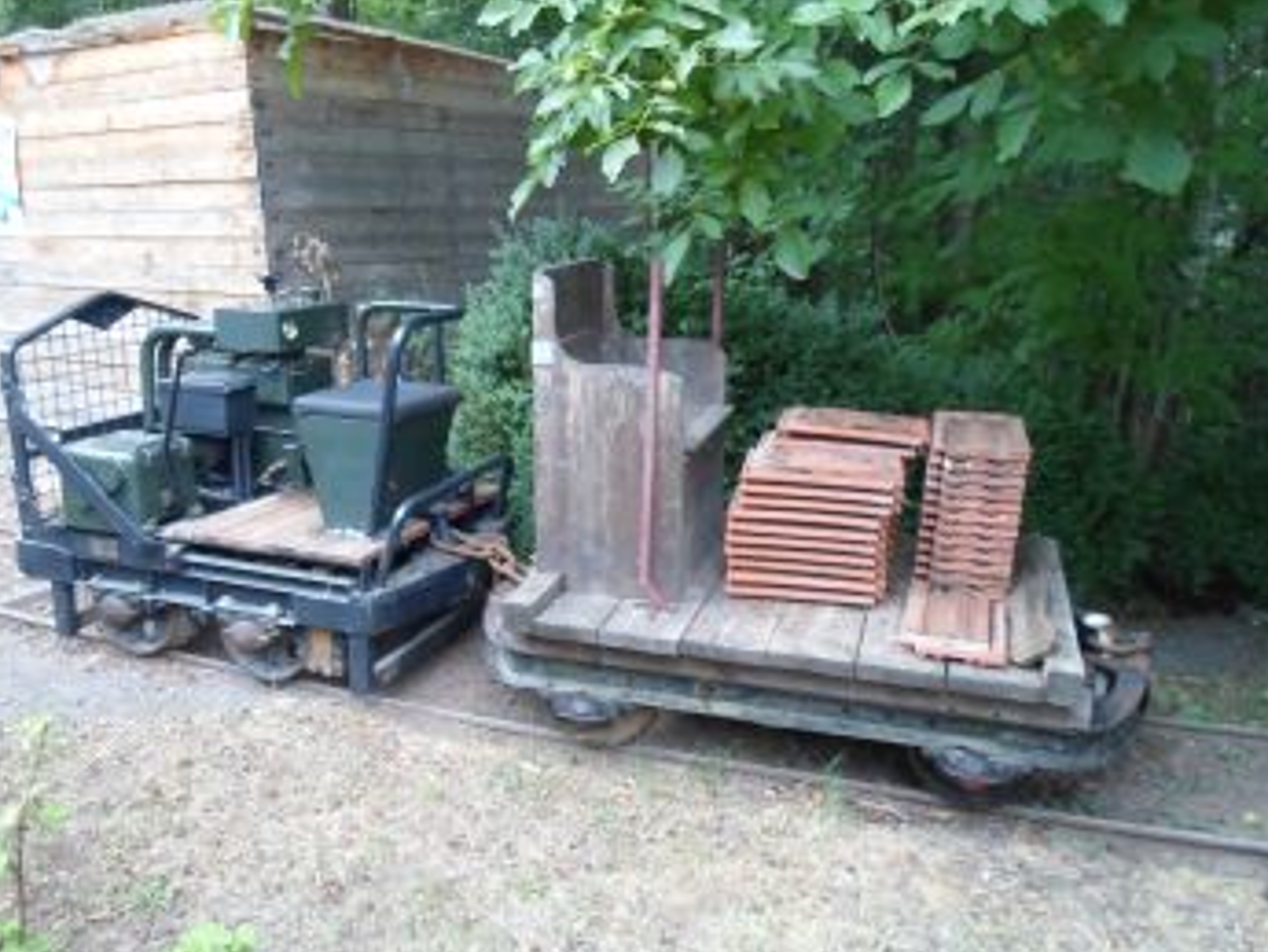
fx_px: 1063
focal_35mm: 29
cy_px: 474
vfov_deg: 48.3
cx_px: 606
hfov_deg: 61.6
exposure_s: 1/30
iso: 240
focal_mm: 4.5
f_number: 2.5
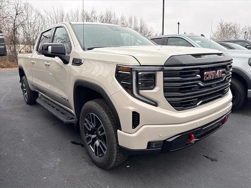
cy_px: 94
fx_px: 174
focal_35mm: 24
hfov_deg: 71.6
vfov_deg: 56.8
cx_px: 126
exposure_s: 1/742
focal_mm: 6.76
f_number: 1.78
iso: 80
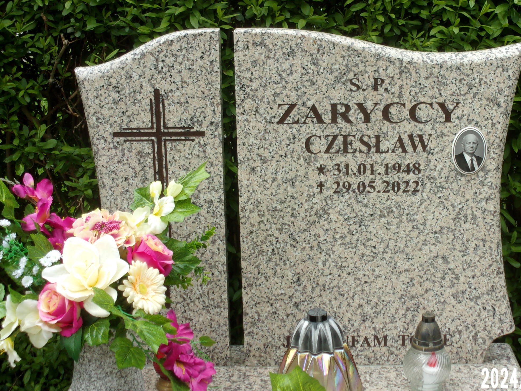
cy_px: 189
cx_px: 333
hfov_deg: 27.7
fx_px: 1053
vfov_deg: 21.0
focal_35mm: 70
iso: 80
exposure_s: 1/200
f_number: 4.9
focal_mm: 9.5
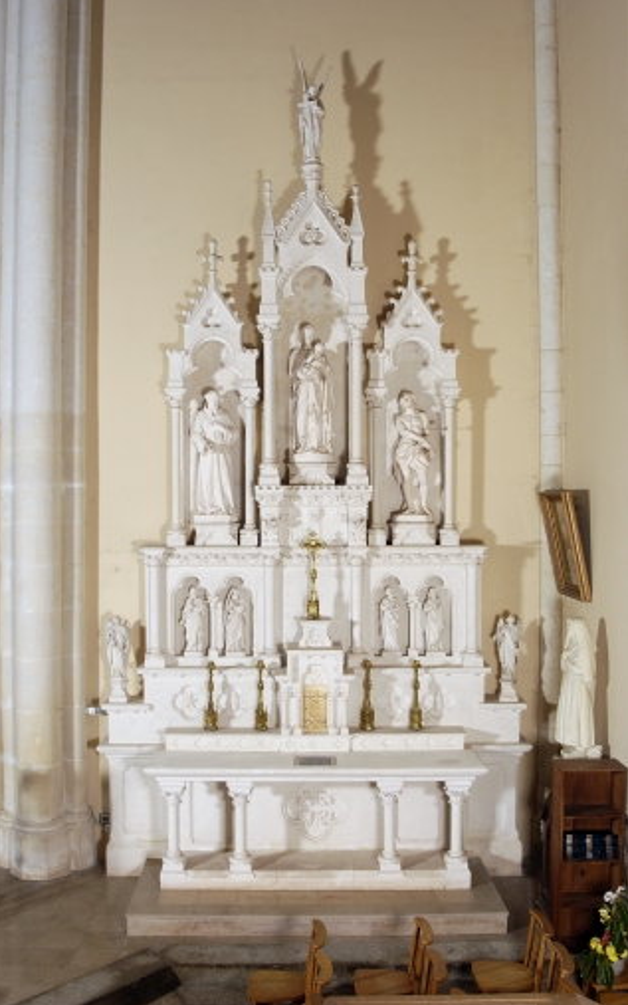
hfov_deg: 34.4
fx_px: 1013
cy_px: 502
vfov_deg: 52.7
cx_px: 293
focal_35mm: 37
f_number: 11
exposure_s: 1/80
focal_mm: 24
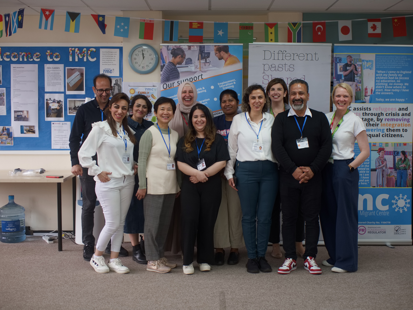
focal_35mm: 50
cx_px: 206
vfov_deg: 29.1
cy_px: 155
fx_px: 597
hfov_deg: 38.2
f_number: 2
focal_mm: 25
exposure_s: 1/200
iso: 200
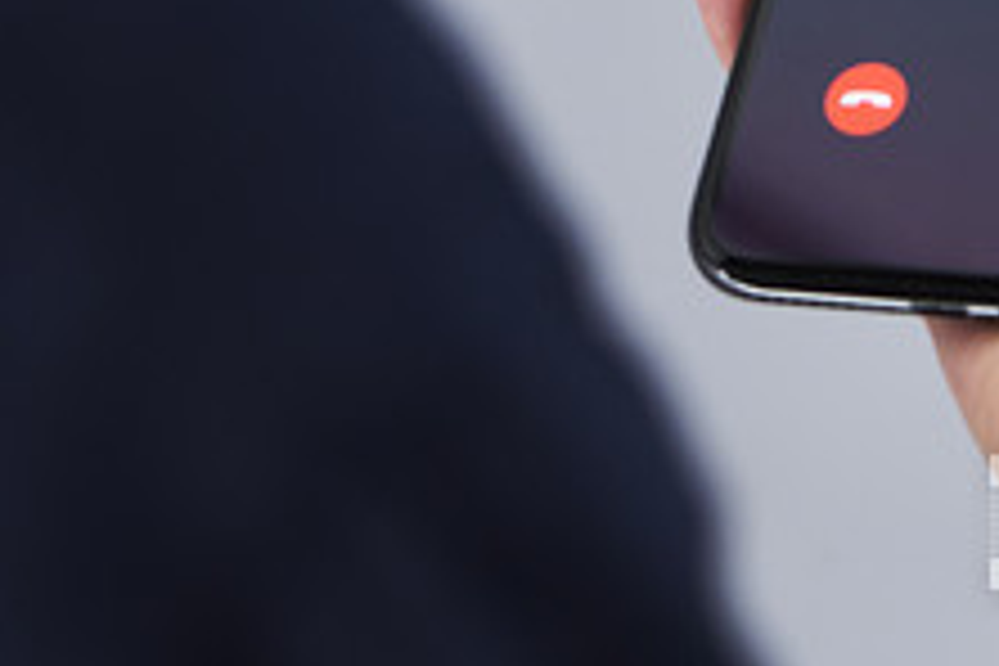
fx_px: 5244
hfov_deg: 10.9
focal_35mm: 189
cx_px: 698
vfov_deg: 7.2
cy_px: -158
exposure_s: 1/100
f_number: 5.6
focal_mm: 70
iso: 400
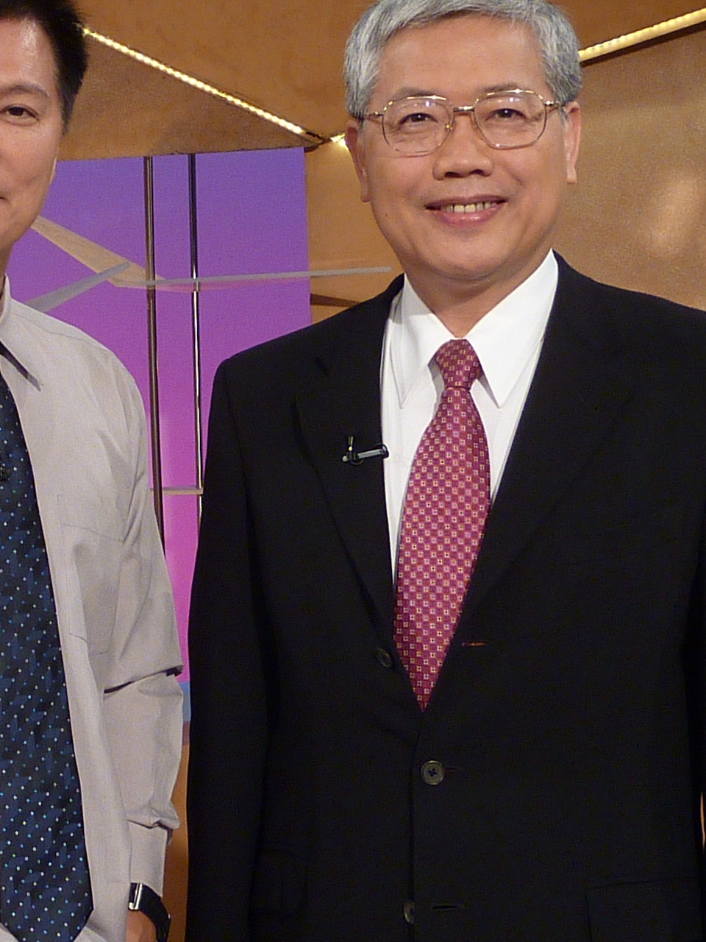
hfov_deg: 15.6
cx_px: -60
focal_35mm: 92
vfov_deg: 21.3
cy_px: 519
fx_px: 2502
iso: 125
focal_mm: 5.3
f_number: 3.5
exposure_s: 1/30
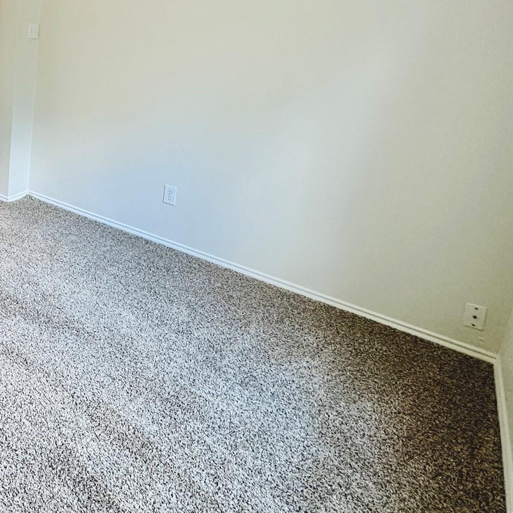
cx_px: 8
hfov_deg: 46.0
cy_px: 123
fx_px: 503
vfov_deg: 51.5
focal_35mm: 30
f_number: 2.2
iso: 200
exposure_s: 1/60
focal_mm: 2.22
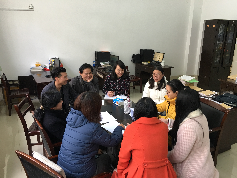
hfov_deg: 61.7
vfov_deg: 48.2
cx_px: 118
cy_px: 89
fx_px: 199
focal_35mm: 29
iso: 64
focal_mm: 4.15
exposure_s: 1/33
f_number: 2.2
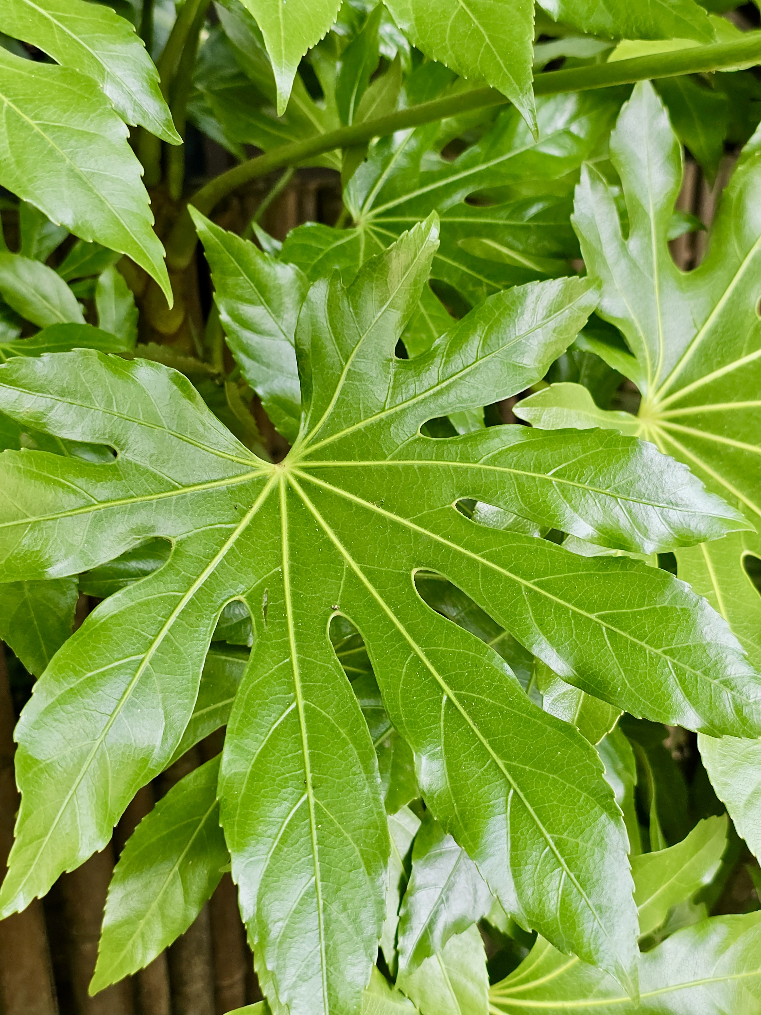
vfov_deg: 73.9
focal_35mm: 23
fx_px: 674
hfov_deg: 58.9
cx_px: 380
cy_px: 508
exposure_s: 1/60
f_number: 1.7
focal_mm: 6.3
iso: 25
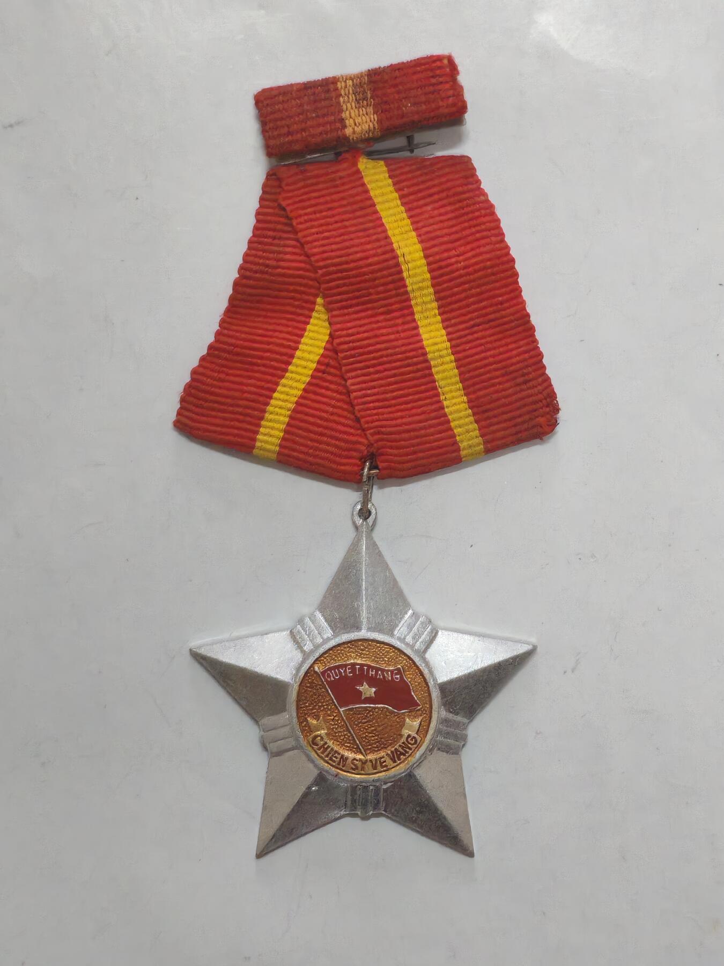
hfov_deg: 21.6
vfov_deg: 28.6
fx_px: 1896
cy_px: 483
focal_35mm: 68
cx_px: 362
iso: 800
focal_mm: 5.52
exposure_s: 1/50
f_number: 1.95
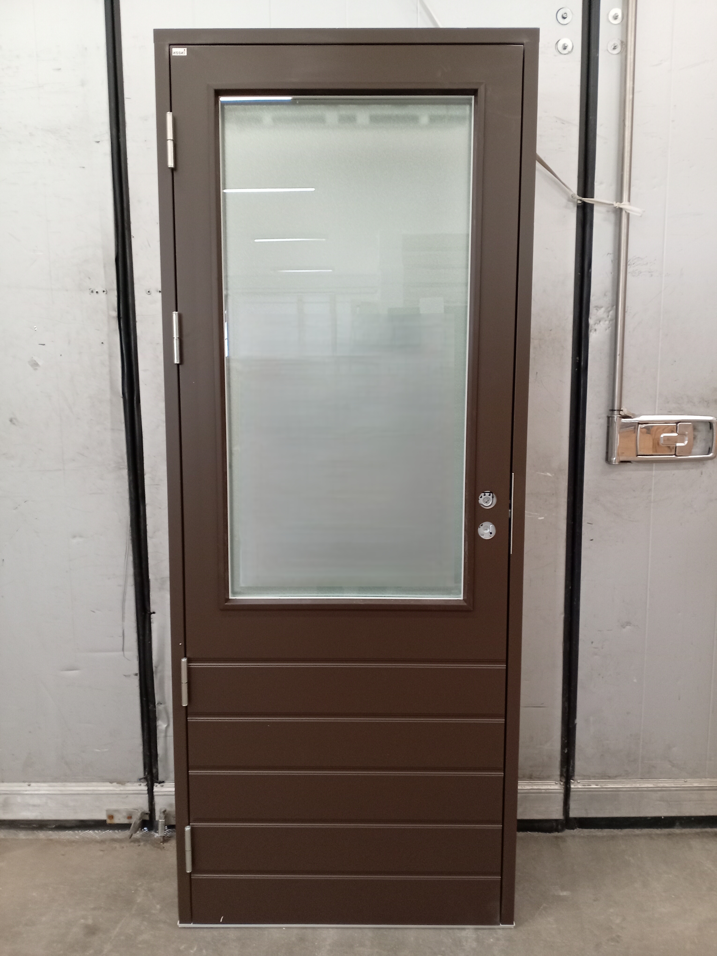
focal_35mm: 27
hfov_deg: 51.4
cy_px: 478
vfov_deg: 65.3
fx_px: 746
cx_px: 358
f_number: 1.8
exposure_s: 1/20
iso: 1075
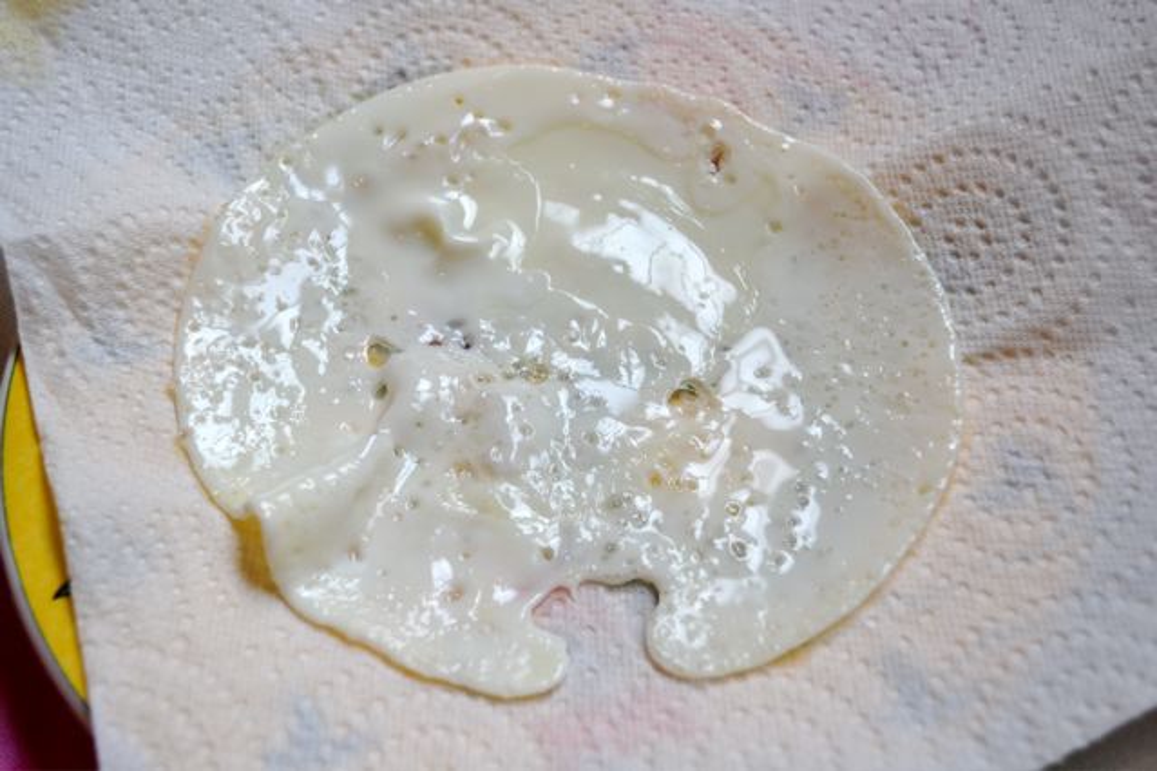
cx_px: 578
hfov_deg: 41.1
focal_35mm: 48
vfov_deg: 28.1
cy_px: 386
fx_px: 1543
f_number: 4.8
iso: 400
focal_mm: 32
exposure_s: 1/80
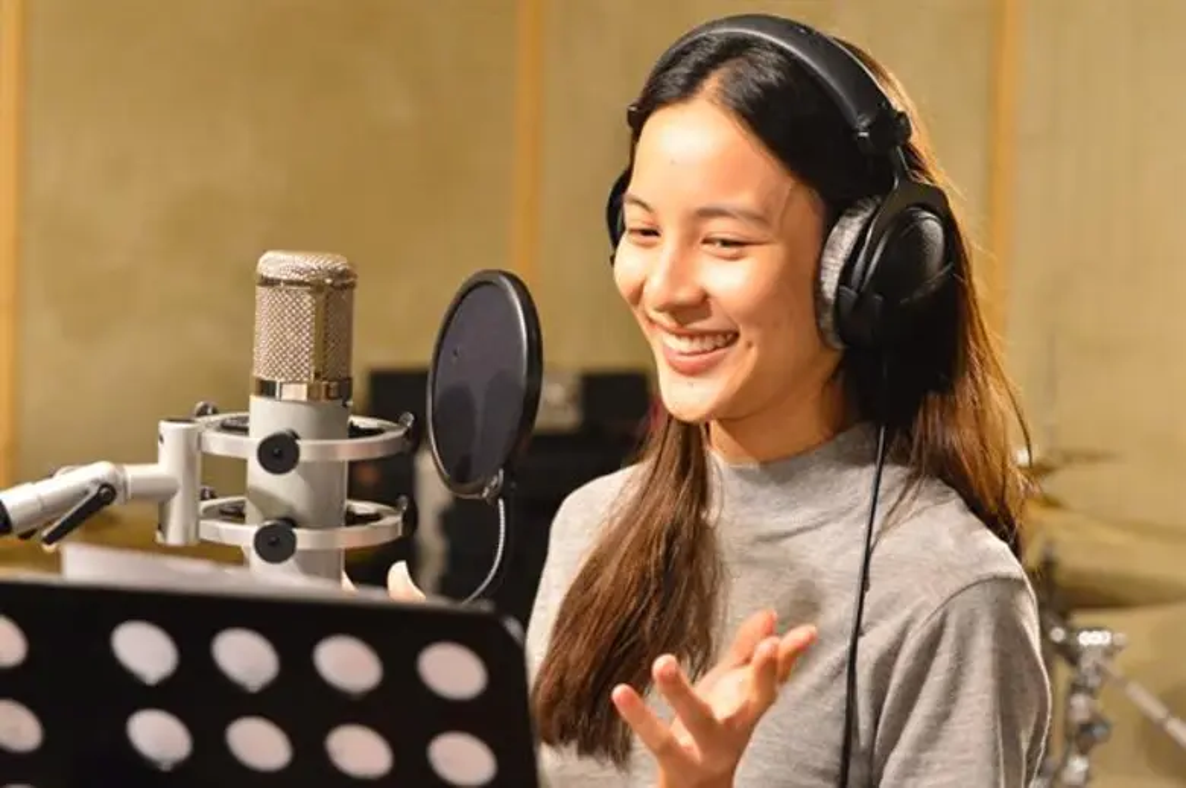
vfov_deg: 15.8
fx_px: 2830
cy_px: 394
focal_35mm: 86
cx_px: 593
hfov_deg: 23.7
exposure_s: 1/80
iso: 8000
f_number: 4.5
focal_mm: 86
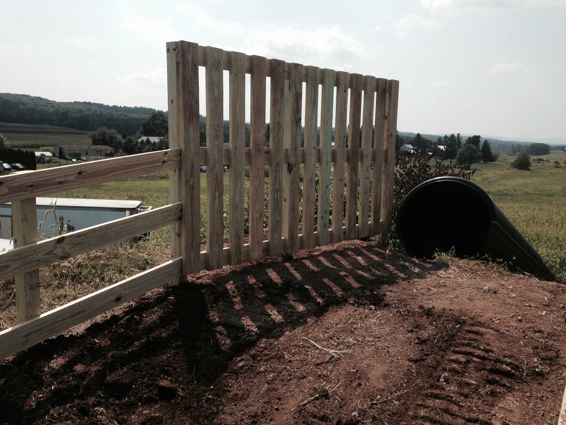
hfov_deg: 55.3
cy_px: 212
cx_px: 283
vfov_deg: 43.0
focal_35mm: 33
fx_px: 540
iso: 50
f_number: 2.4
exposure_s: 1/2088
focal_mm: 4.12
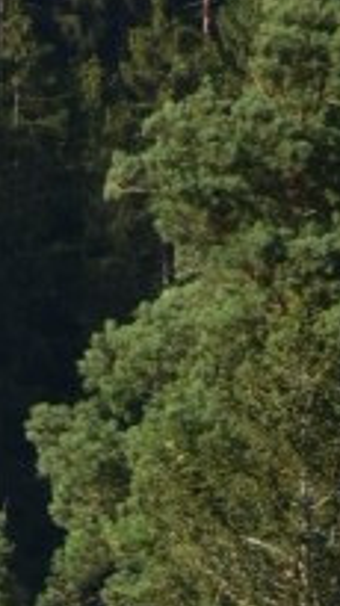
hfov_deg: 0.7
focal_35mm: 1658
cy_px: 1898
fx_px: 26628
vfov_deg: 1.3
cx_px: 266
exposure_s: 1/2000
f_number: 2.8
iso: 160
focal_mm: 200
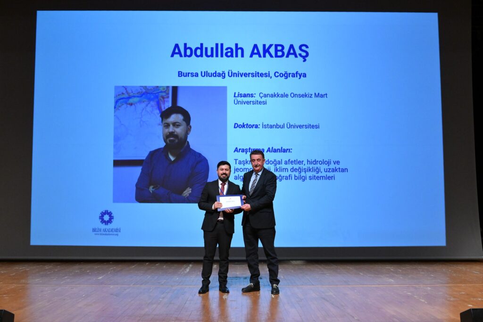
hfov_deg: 44.5
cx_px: 242
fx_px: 590
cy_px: 161
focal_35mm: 44
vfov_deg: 30.5
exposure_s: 1/200
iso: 2500
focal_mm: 29.5
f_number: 4
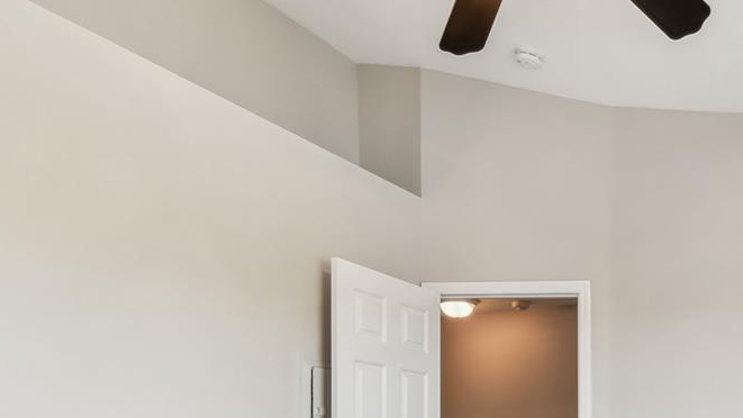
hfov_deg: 50.0
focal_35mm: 38
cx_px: 583
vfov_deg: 28.3
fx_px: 749
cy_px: 464
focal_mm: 10
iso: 100
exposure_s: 1/6
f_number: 7.1
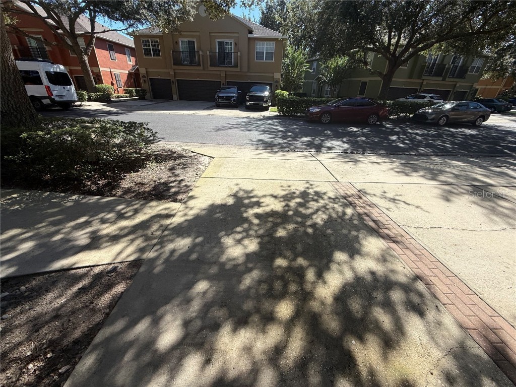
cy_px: 194
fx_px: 209
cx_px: 258
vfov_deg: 85.7
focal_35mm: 14
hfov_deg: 102.1
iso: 50
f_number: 2.2
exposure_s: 1/1464
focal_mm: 2.22
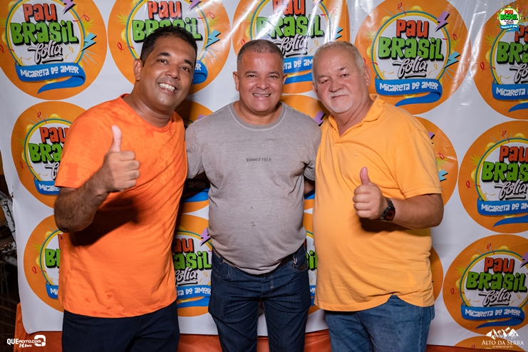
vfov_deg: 36.9
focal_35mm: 36
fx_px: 528
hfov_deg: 53.1
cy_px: 176
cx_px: 264
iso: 2500
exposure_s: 1/250
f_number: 2.8
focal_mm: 24
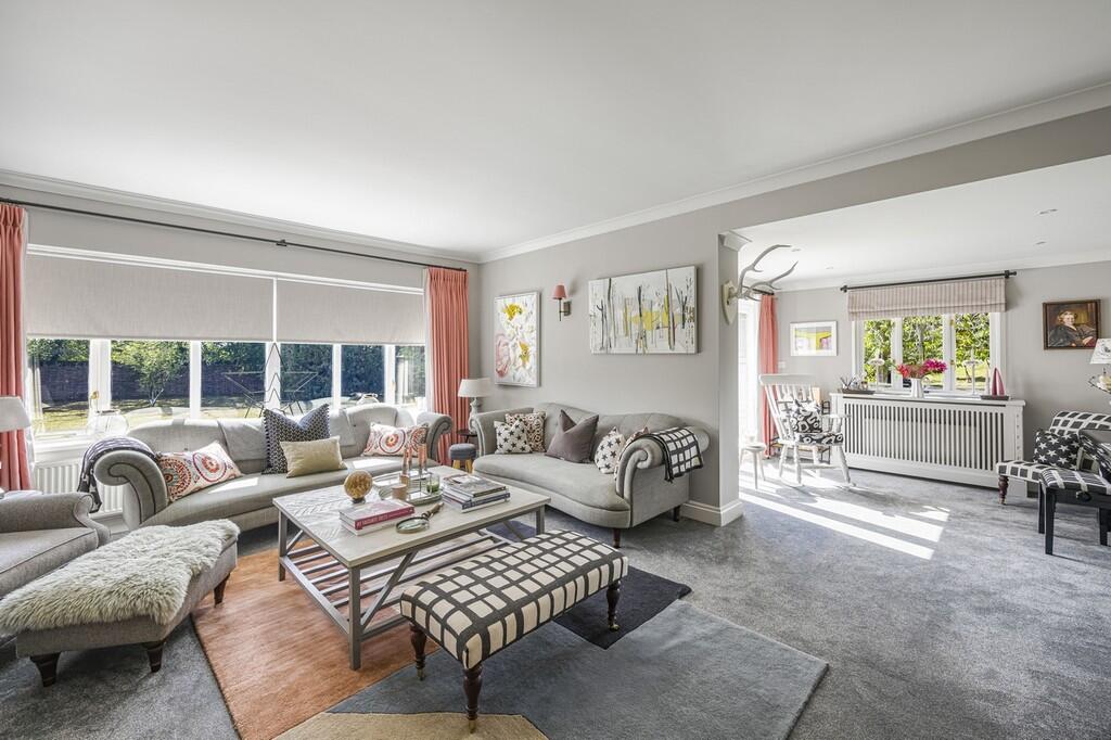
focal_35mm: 14
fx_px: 432
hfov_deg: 104.3
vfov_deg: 81.2
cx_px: 556
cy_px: 370
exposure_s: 1/13
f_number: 8
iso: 250
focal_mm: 14
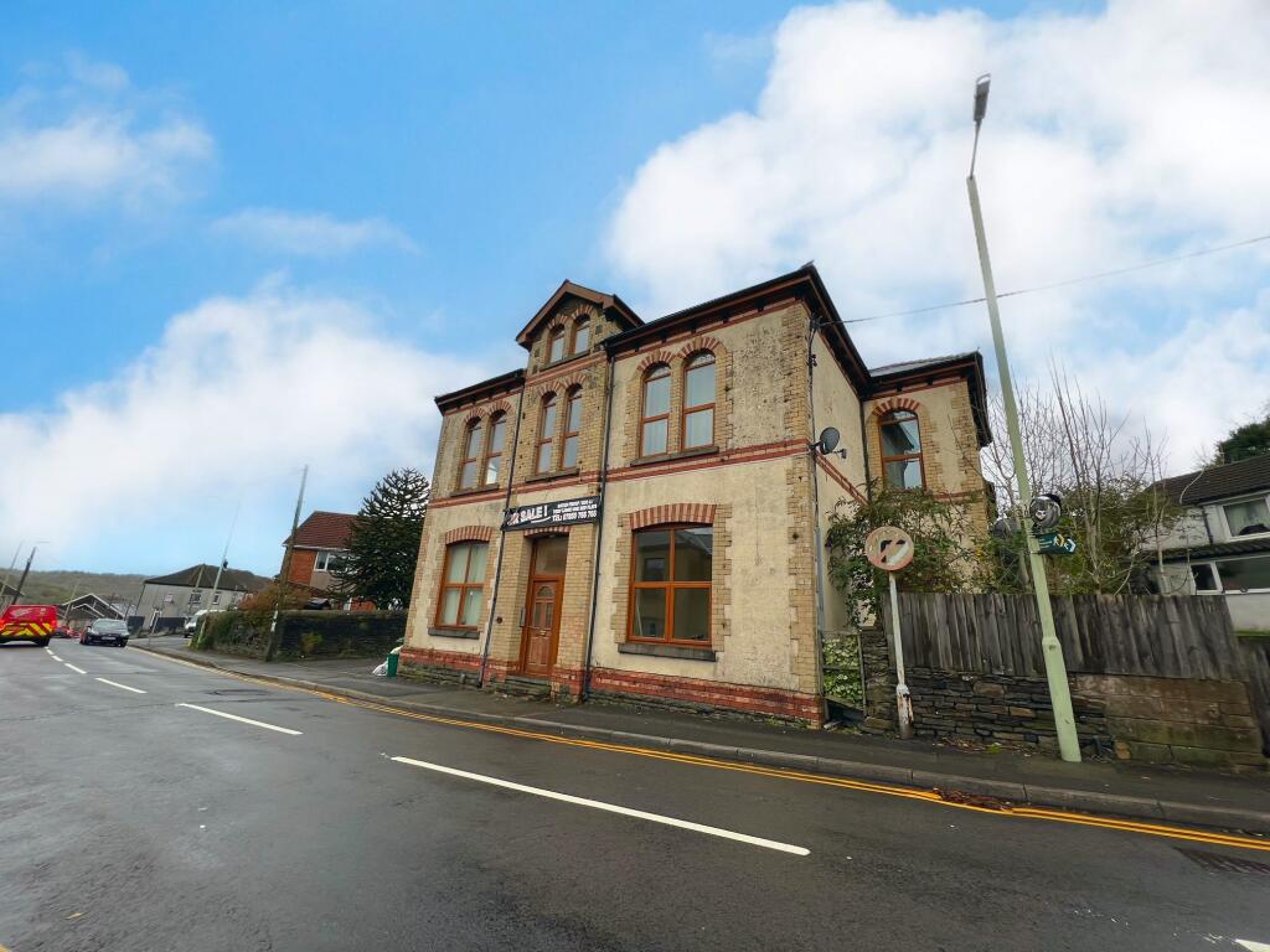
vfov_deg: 89.9
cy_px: 476
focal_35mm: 13
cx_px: 635
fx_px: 477
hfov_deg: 106.2
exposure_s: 1/142
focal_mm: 1.57
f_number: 1.8
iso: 32
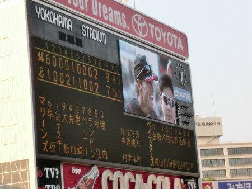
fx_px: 816
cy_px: 94
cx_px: 126
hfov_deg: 17.6
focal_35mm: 112
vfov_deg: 13.2
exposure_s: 1/125
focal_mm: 18.6
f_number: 5.9
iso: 100
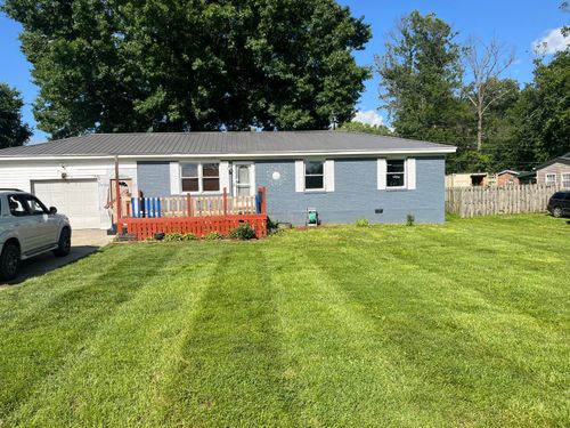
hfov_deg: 67.3
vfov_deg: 53.1
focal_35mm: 26
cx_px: 285
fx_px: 428
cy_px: 214
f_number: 1.6
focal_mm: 5.1
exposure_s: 1/2967
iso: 50
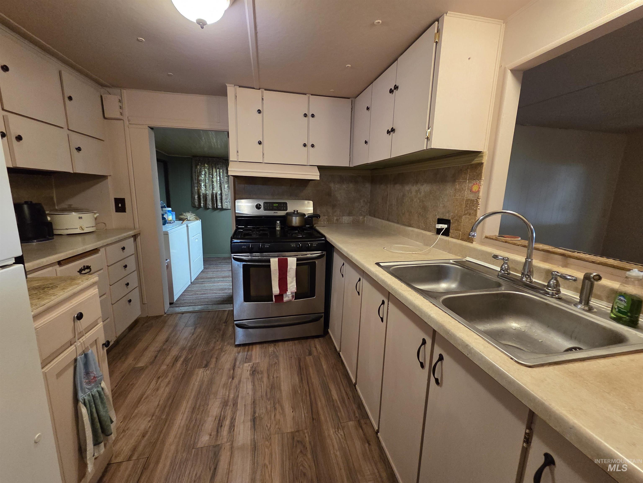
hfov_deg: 106.2
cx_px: 322
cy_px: 242
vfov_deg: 89.9
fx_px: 241
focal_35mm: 13
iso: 1000
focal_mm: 2.2
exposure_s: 1/60
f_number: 2.2
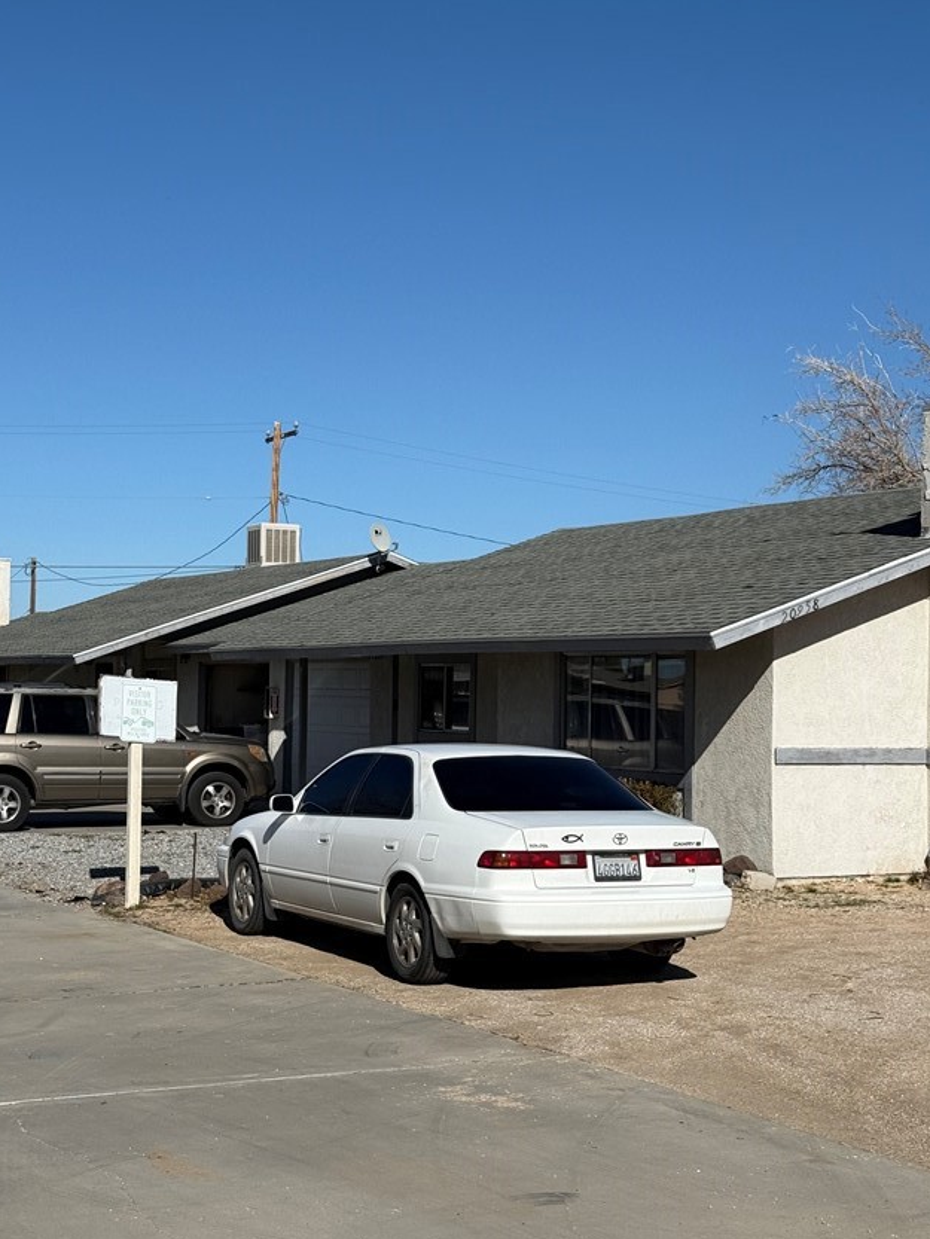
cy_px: 580
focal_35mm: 59
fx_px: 2113
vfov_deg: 32.7
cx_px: 463
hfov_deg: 24.8
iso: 64
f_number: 1.78
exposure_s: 1/11364
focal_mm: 6.76
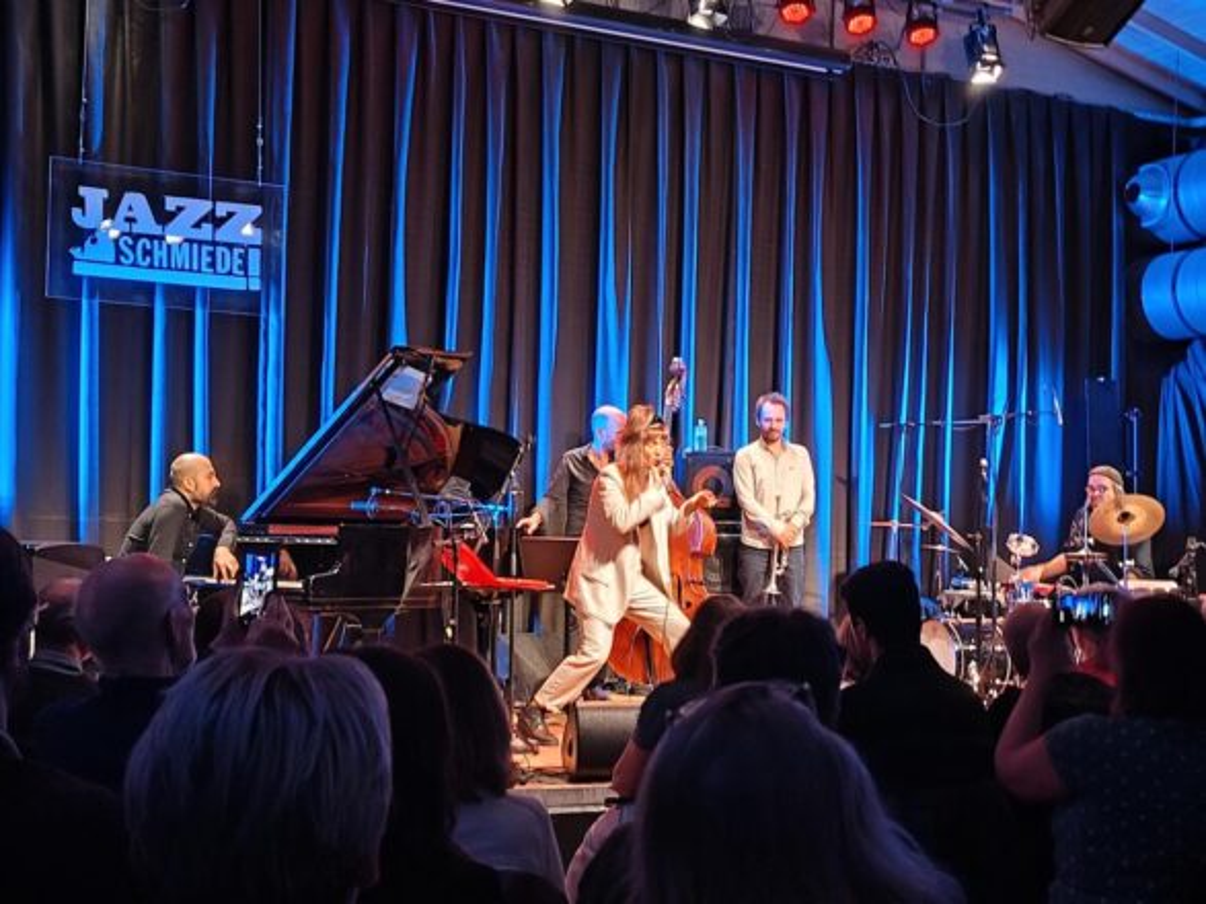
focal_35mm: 23
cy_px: 452
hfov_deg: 73.9
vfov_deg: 58.9
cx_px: 603
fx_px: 801
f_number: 1.88
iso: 475
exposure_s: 1/10
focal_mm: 5.56
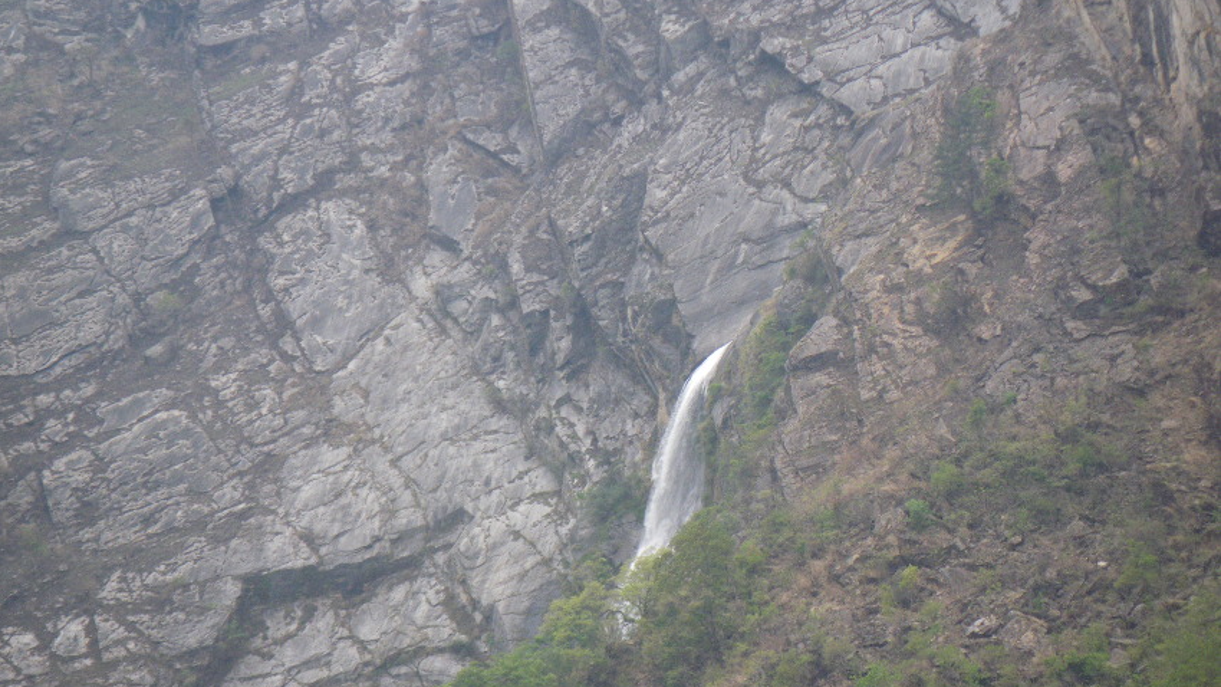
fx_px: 4953
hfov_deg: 14.1
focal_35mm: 153
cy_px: 349
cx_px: 610
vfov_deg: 7.9
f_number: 5.5
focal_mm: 25
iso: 200
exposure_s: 1/250
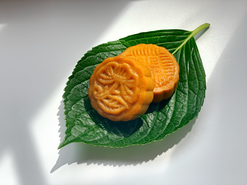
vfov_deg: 28.0
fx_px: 371
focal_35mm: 52
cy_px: 92
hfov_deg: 36.8
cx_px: 124
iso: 32
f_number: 2.4
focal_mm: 6
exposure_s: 1/122
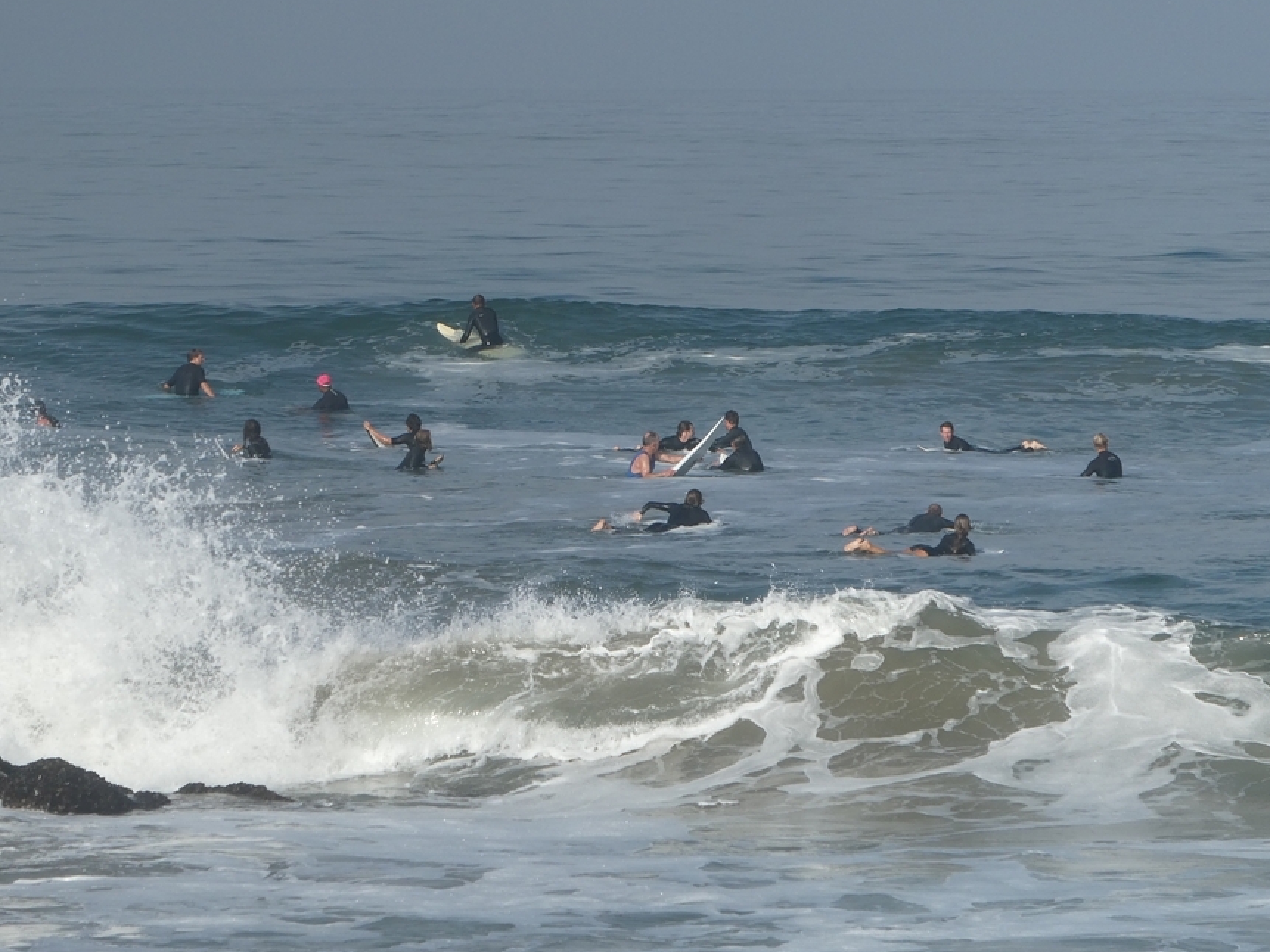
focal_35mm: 315
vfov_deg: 4.7
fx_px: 11558
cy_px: 532
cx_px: 625
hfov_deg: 6.3
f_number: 5.6
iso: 80
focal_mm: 47.5
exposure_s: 1/500
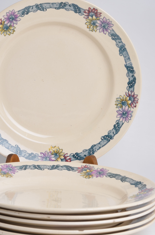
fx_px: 642
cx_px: 61
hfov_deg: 13.8
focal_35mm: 99
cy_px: 104
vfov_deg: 20.6
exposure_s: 1/125
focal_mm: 50
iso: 100
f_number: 11
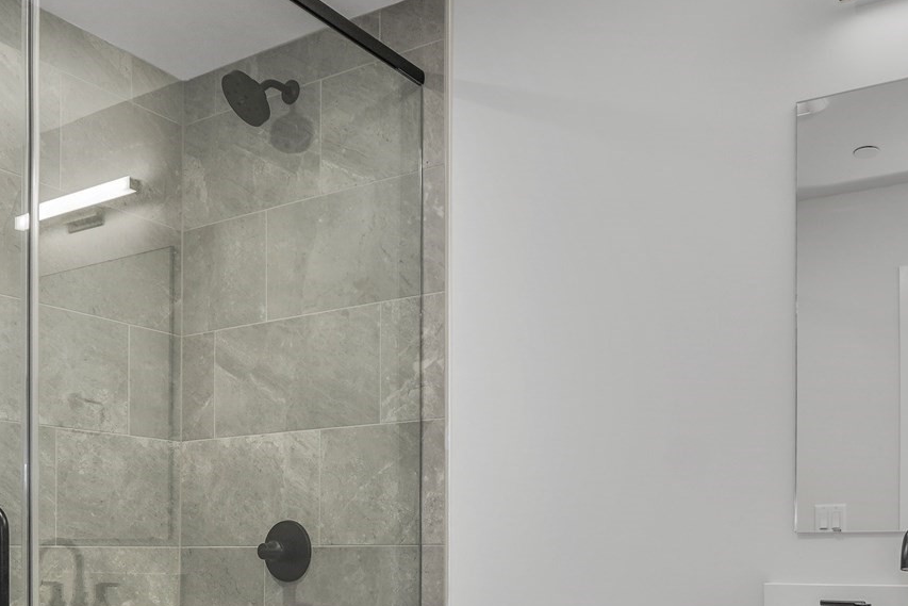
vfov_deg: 34.8
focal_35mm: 36
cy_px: 546
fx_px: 908
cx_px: 578
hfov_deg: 52.4
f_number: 8
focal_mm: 10
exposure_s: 1/5
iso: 100
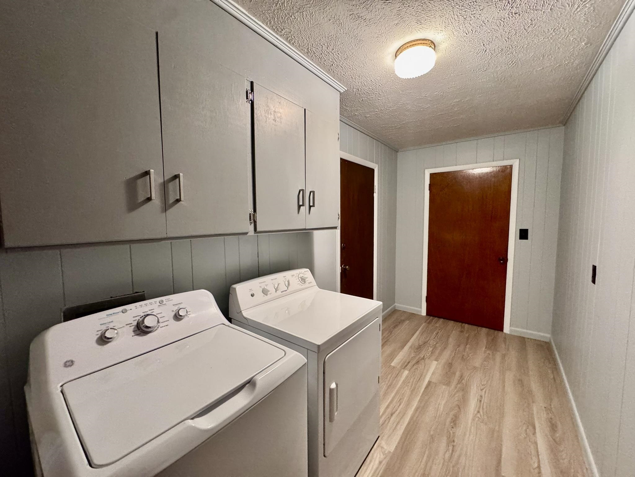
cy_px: 238
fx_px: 257
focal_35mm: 14
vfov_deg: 85.7
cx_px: 318
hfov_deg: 102.1
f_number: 2.2
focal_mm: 2.22
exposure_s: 1/60
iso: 640
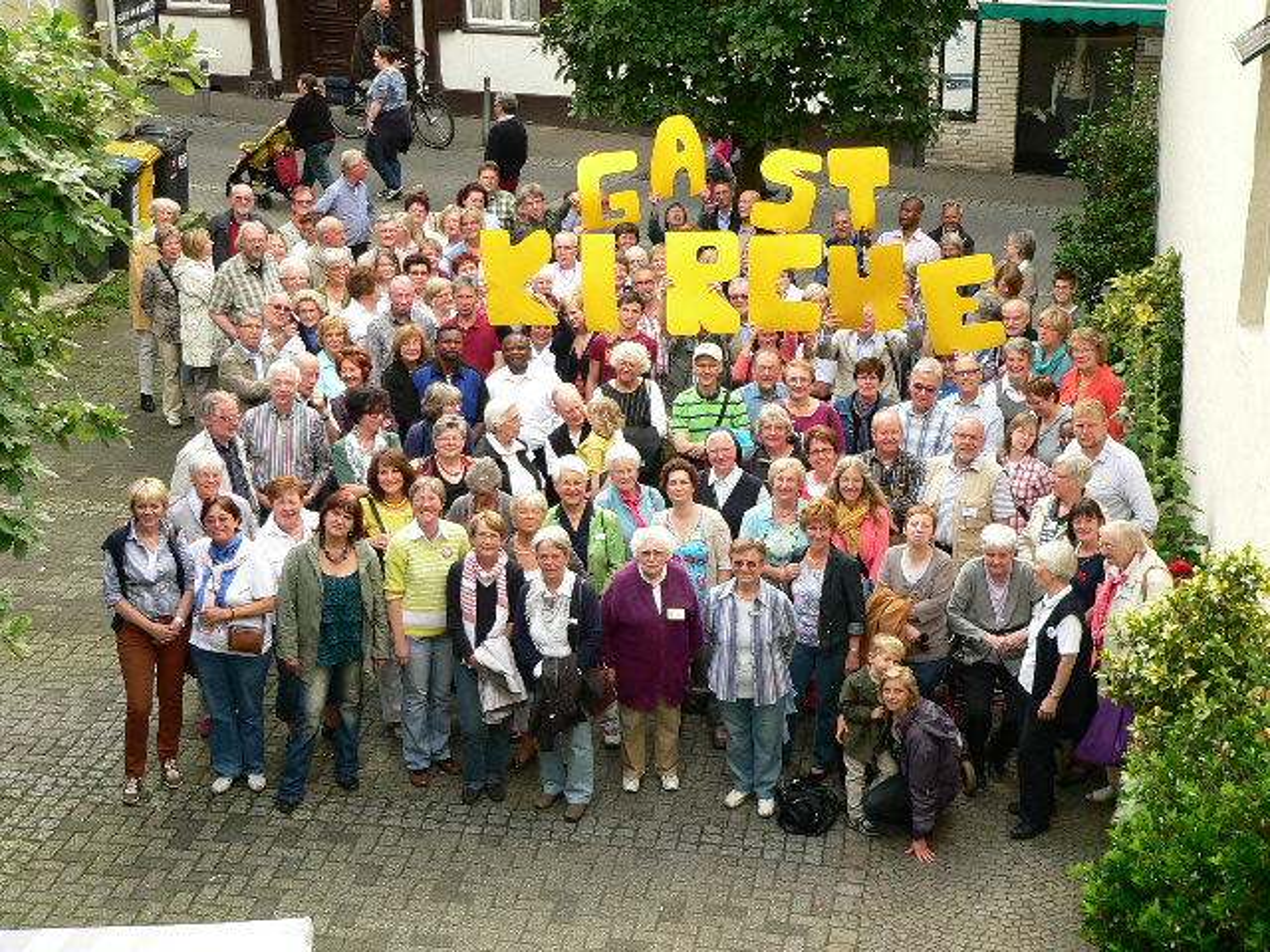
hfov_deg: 32.7
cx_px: 635
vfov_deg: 24.8
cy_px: 476
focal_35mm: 59
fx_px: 2165
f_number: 2.8
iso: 100
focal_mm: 9.9
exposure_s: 1/160
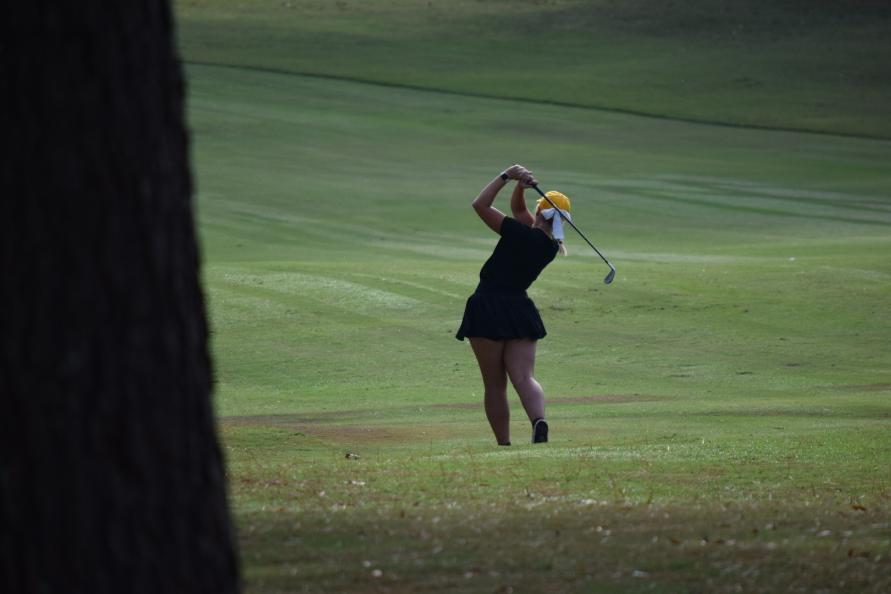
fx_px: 11137
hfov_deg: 4.6
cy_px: 297
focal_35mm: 450
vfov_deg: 3.1
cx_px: 446
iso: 400
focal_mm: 300
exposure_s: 1/1000
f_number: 5.6
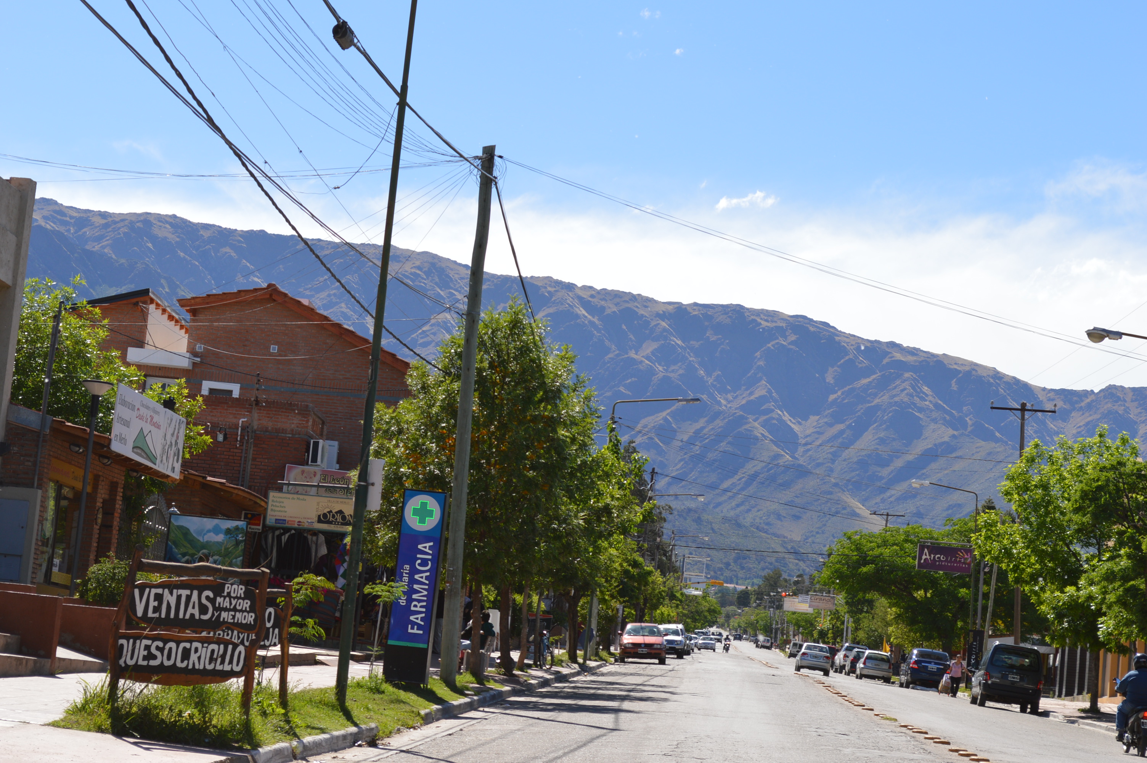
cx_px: 574
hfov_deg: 24.6
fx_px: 2626
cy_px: 382
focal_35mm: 82
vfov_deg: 16.5
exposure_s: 1/200
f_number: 9
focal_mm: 55
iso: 100
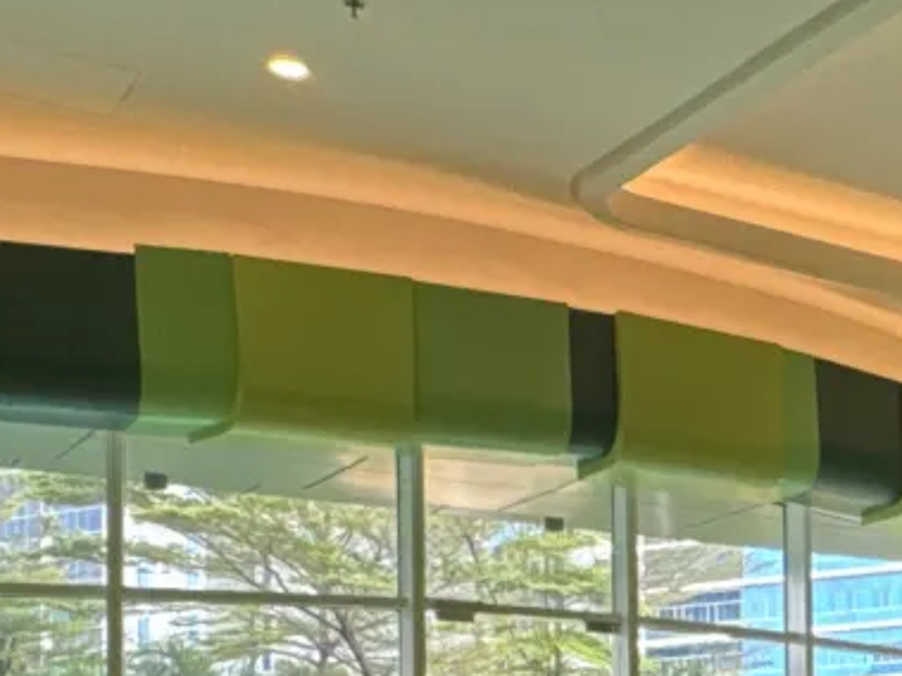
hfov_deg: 23.1
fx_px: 1849
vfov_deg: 19.7
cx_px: 1288
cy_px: 764
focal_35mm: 71
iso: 160
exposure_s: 1/100
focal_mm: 2.22
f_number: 2.2
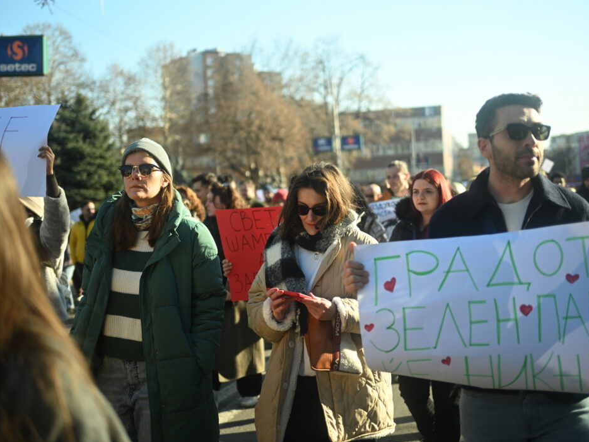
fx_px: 748
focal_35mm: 44
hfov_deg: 43.0
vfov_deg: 32.9
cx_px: 294
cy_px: 220
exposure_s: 1/3200
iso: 200
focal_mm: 40
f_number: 2
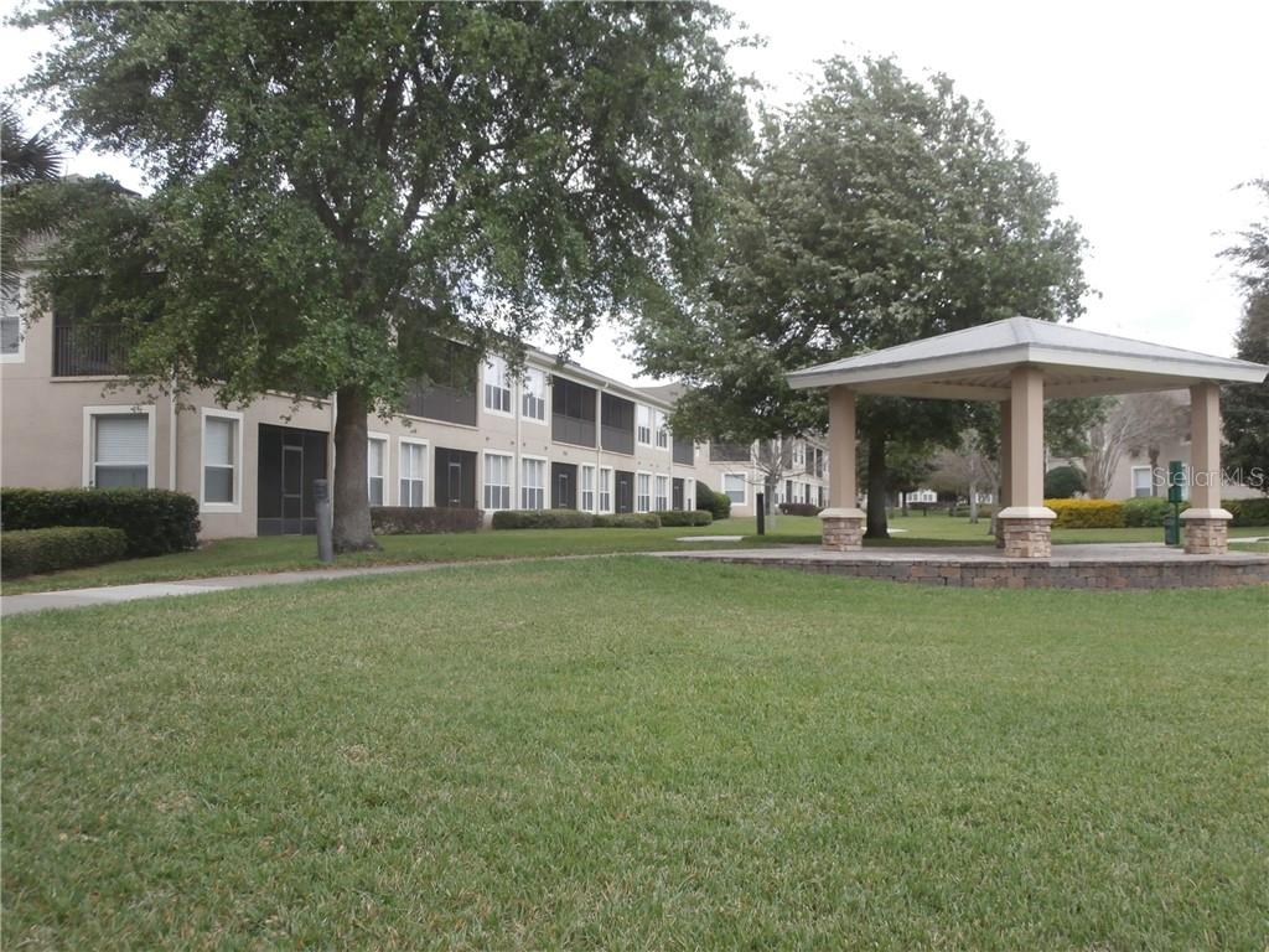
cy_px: 476
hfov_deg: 49.0
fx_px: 1393
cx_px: 634
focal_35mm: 38
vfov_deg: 37.7
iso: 100
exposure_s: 1/320
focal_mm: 6.67
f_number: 3.9
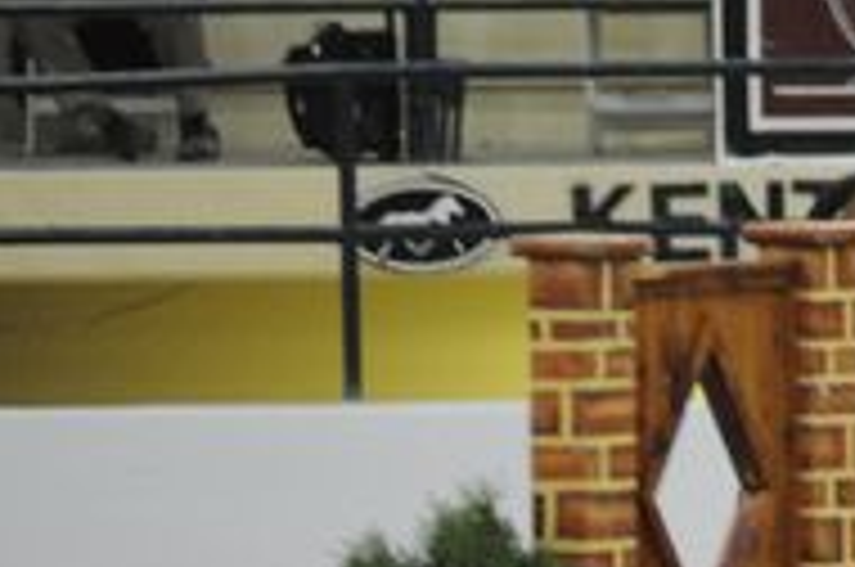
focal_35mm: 675
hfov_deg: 3.1
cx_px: 1206
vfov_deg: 2.0
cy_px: 405
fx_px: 16004
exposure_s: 1/400
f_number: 2.8
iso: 6400
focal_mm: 200
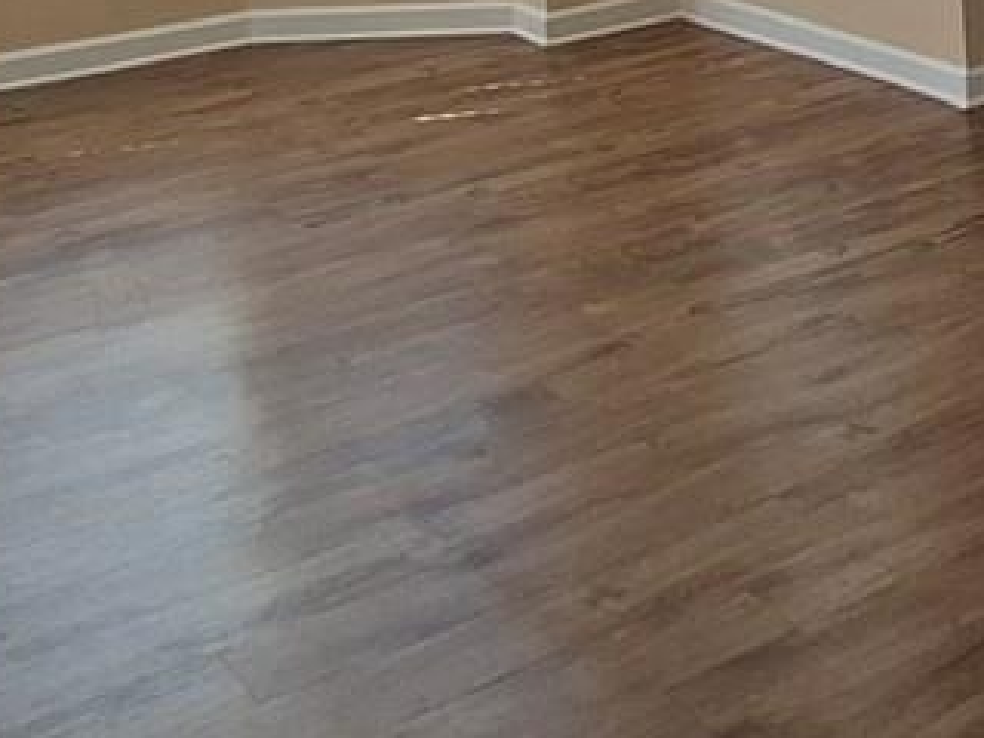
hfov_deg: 24.1
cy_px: -191
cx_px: 1433
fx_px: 1848
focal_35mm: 65
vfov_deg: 20.8
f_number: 2.2
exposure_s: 1/60
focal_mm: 1.74
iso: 64
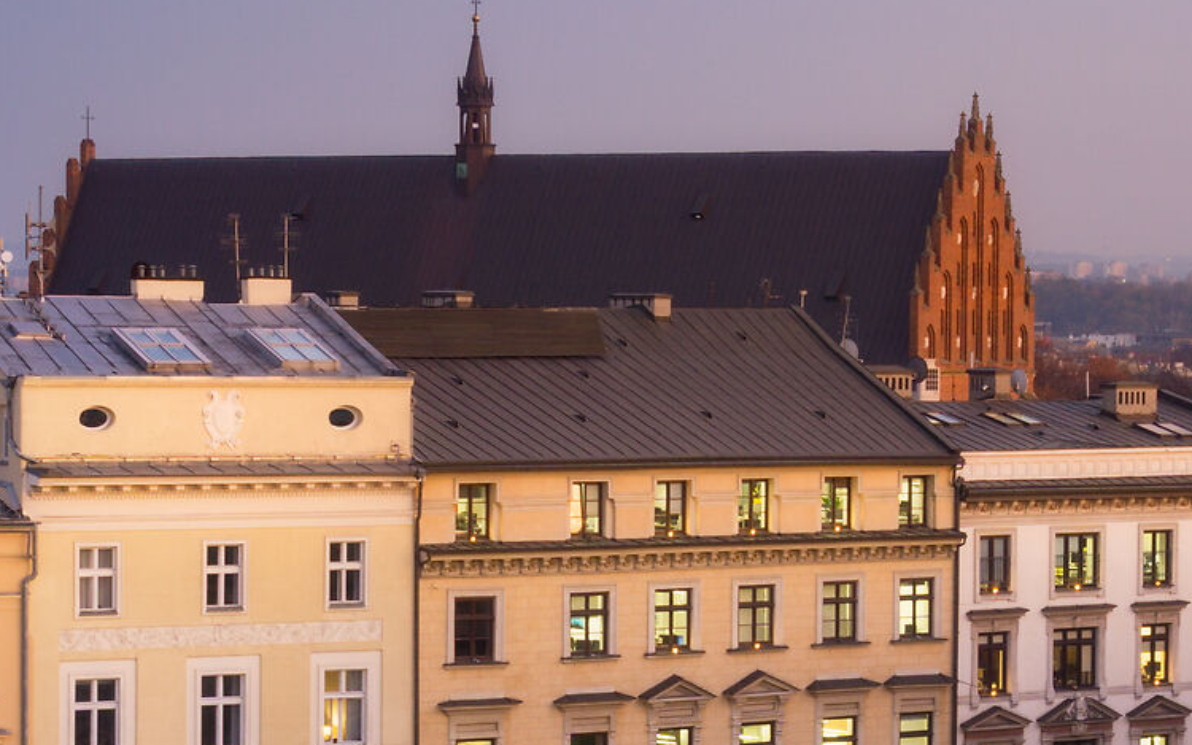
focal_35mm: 137
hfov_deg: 15.1
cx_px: 998
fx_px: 4451
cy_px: 1125
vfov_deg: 9.3
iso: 100
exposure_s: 1.6
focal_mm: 28
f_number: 9
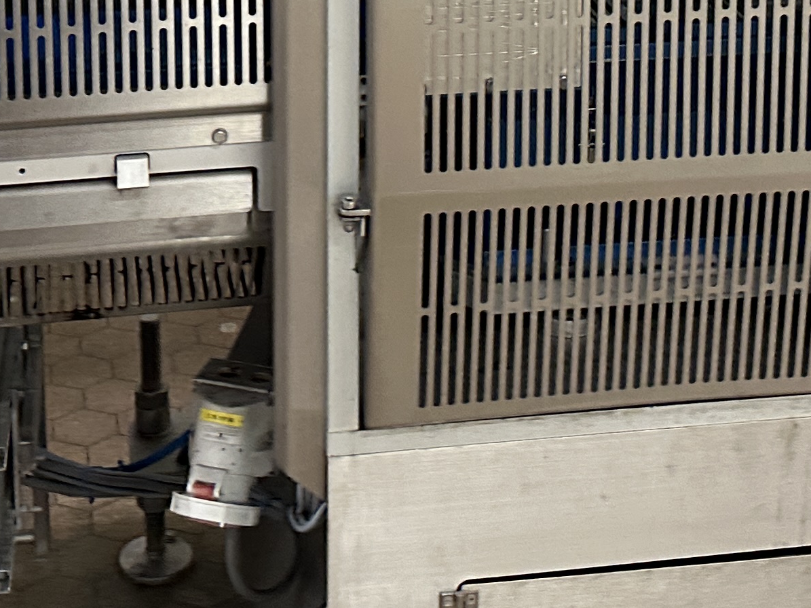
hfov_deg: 24.1
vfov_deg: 16.9
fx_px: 1898
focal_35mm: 81
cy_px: -225
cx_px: 371
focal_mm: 6.86
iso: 250
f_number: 1.78
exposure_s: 1/50
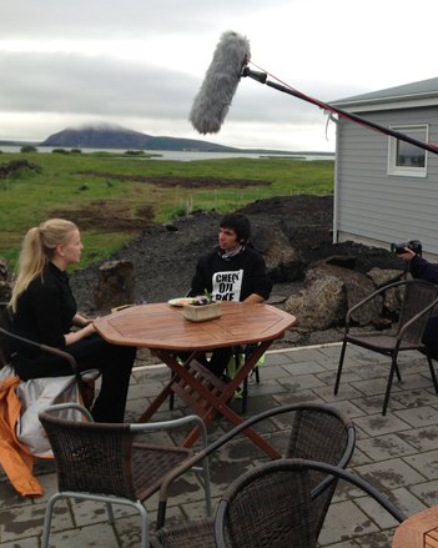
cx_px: 347
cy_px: 270
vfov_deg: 42.0
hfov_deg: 33.2
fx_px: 713
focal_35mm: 44
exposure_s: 1/274
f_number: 2.4
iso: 50
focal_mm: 4.13
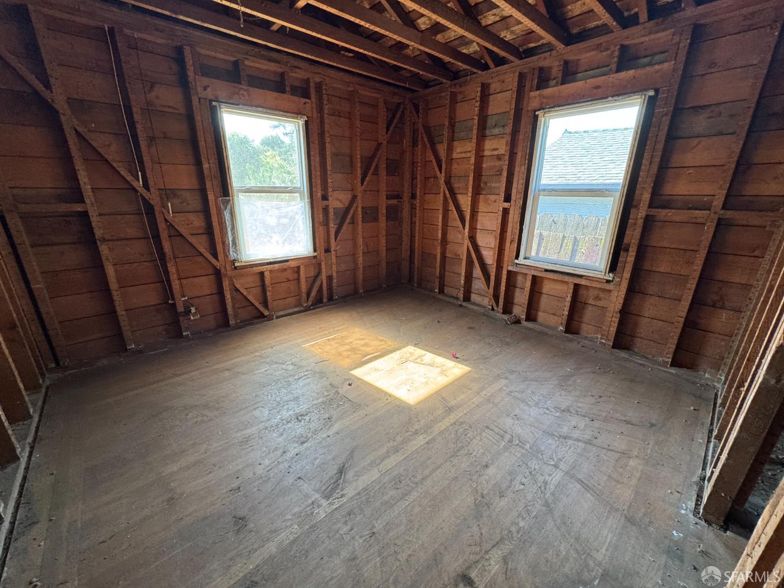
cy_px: 294
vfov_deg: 85.7
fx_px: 317
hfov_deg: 102.1
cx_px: 392
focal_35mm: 14
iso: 250
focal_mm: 2.22
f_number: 2.2
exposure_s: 1/99
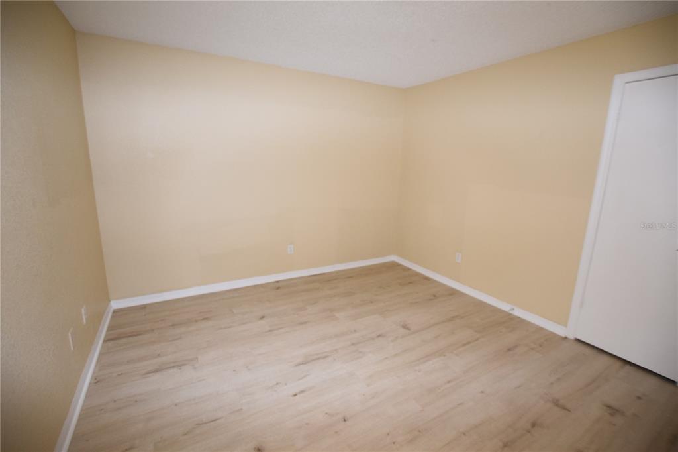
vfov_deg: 77.3
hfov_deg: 100.4
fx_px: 282
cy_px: 226
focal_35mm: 15
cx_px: 339
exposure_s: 1/60
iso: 1250
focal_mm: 10
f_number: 3.5
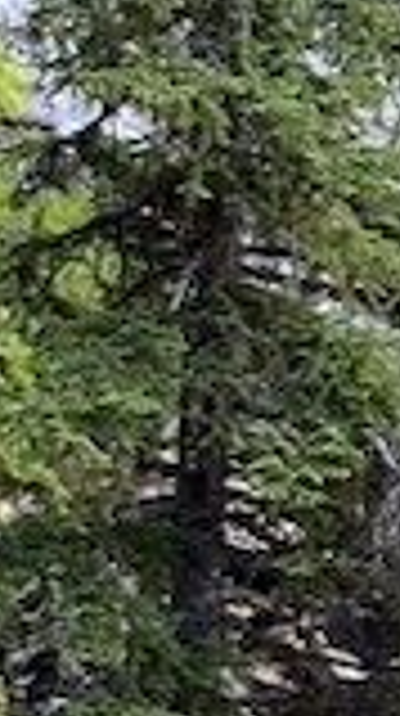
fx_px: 4315
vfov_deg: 9.5
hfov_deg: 4.9
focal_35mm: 228
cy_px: 329
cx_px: 1434
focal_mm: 4.25
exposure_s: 1/175
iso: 32
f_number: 1.8
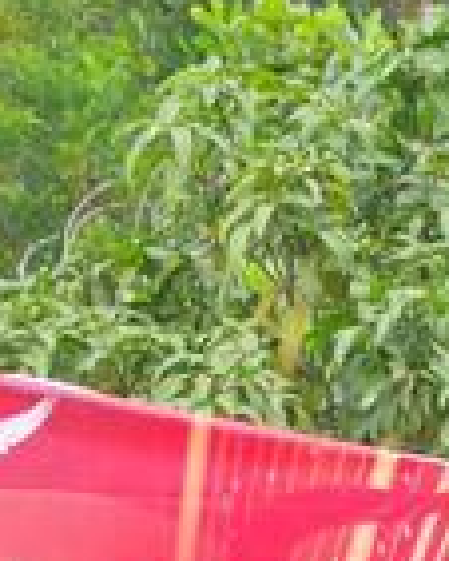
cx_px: 1168
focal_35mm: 238
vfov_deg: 7.8
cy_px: 1112
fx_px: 3949
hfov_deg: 6.2
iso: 800
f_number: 9
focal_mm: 28
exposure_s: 1/100
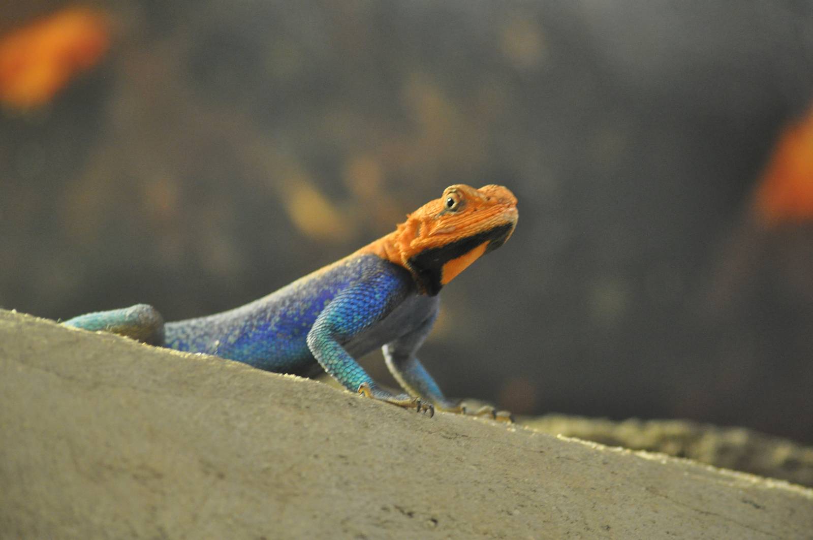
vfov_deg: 6.8
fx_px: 4568
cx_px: 406
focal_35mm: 202
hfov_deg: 10.2
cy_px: 270
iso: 1600
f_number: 4.2
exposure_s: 1/40
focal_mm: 135
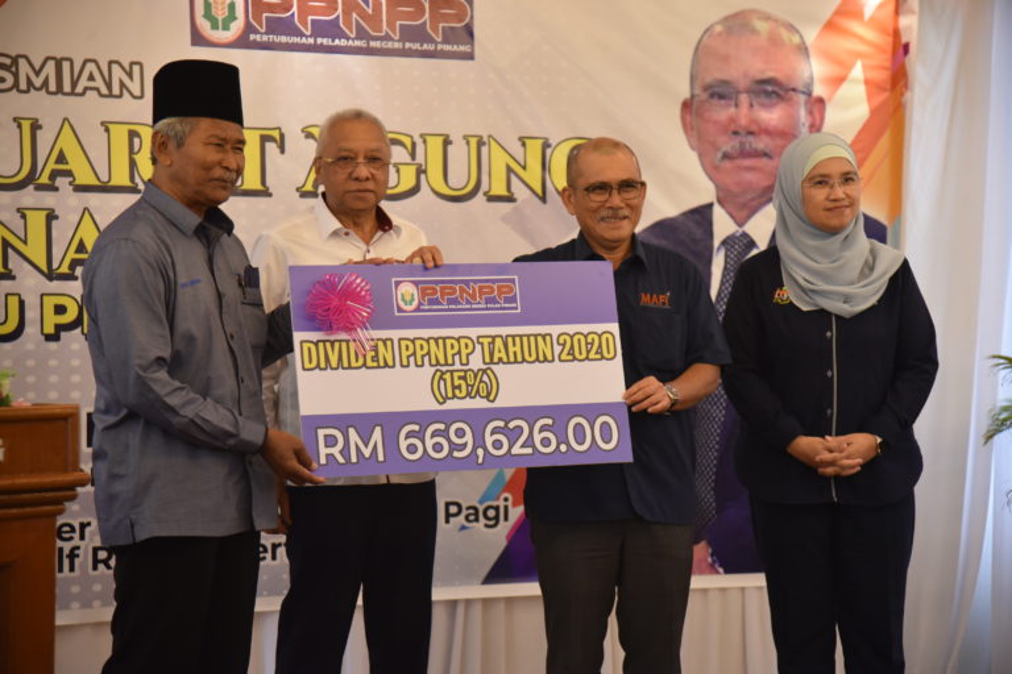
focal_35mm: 92
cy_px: 337
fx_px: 2586
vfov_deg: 14.9
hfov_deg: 22.1
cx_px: 506
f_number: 4
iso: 2000
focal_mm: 92
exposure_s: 1/60
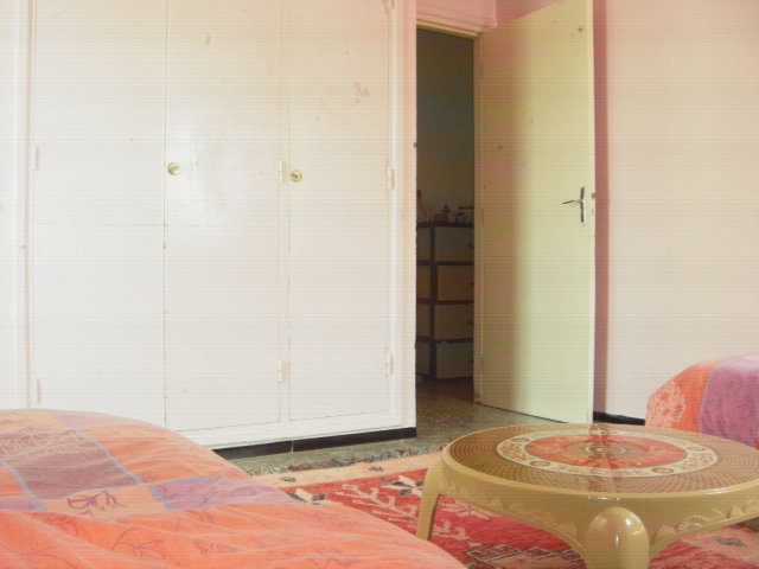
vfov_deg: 37.7
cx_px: 380
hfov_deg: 49.0
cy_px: 284
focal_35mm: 38
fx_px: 833
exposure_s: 1/30
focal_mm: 6.2
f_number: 2.7
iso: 200
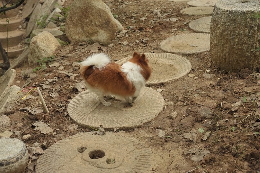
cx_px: 130
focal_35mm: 62
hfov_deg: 32.4
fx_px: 448
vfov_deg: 21.9
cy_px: 86
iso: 400
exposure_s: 1/160
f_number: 6.3
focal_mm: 62
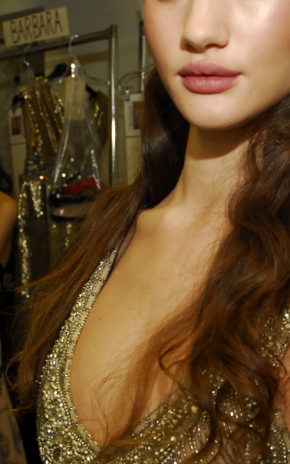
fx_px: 1025
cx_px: 227
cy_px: 241
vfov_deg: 25.5
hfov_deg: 16.0
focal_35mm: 81
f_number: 5.6
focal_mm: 25
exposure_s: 1/30
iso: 400
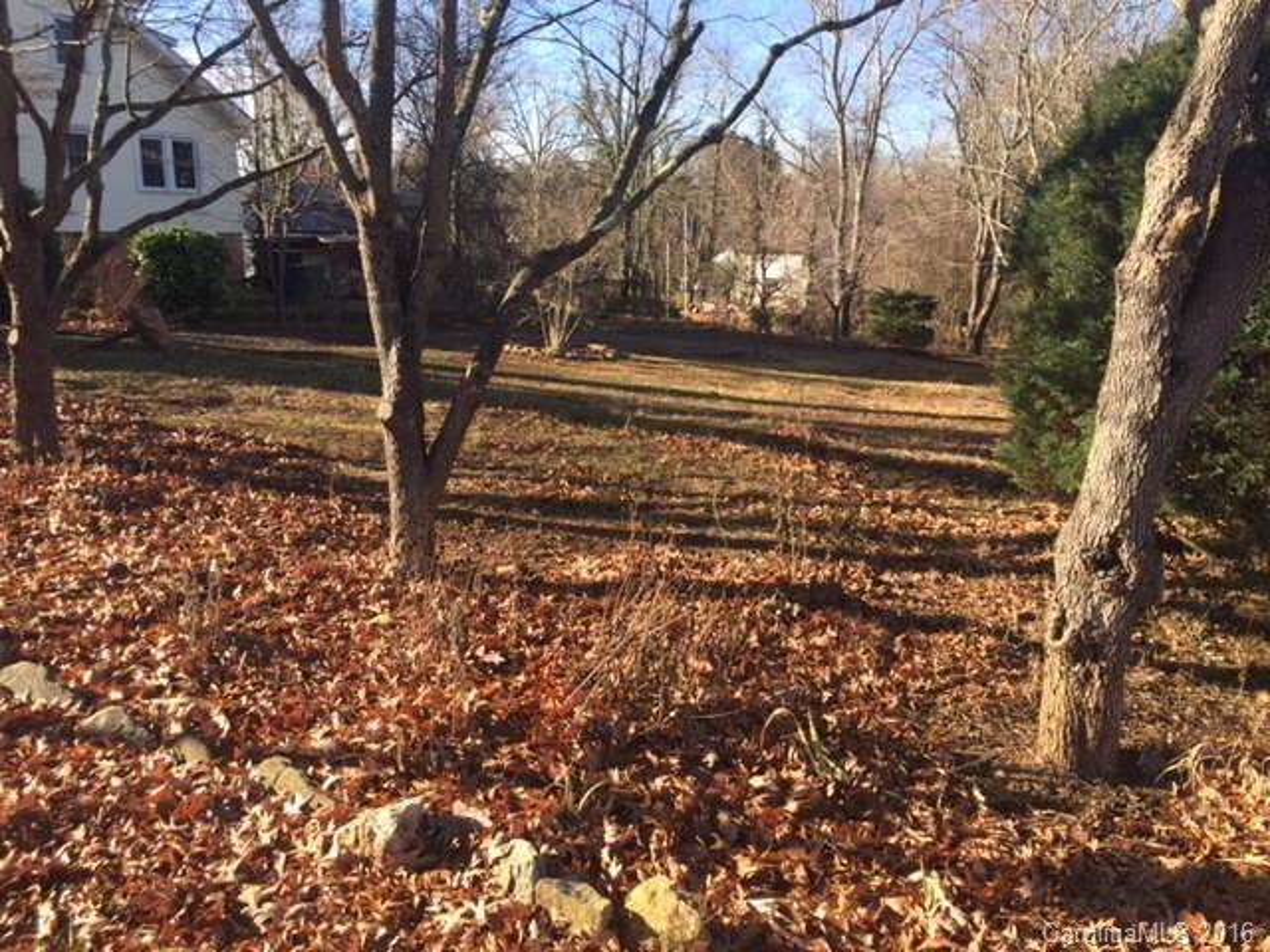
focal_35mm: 29
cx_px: 635
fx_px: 1064
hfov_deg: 61.7
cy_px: 476
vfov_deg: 48.2
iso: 32
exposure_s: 1/514
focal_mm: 4.15
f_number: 2.2
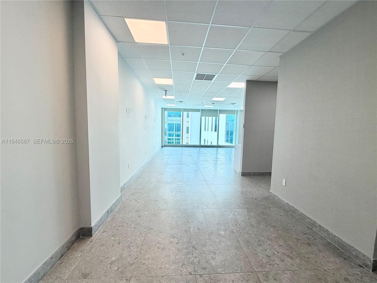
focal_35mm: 14
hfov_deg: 102.1
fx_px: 152
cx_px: 188
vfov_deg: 85.7
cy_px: 142
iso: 50
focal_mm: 2.22
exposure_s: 1/165
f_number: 2.2
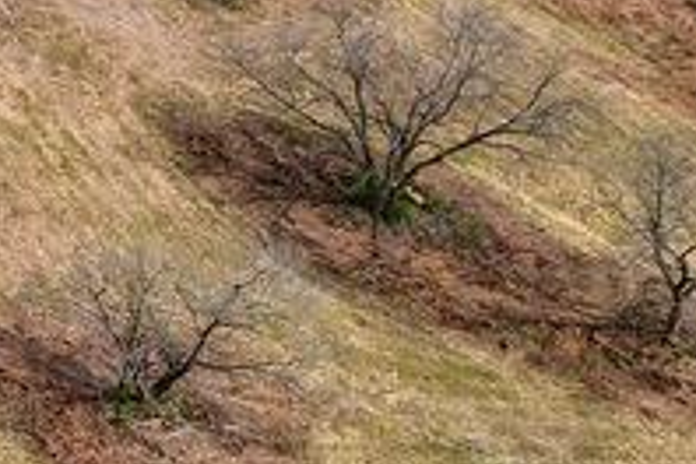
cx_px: -991
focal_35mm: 114
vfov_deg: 11.8
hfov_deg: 13.2
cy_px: -53
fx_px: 2204
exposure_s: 1/1250
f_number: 2.8
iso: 100
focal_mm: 8.38
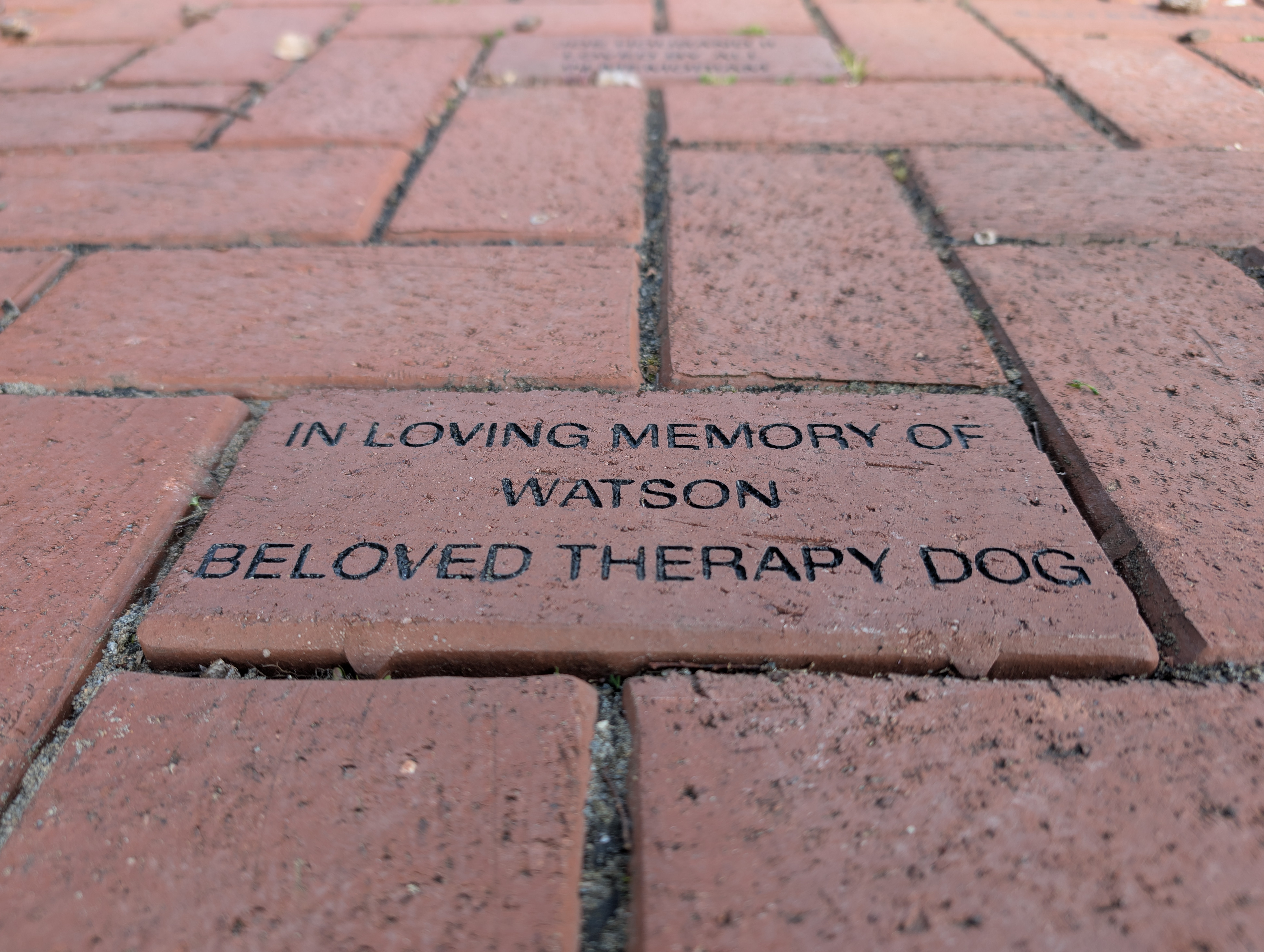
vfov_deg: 56.9
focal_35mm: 24
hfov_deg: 71.5
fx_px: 878
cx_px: 632
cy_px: 476
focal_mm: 6.9
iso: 20
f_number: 1.68
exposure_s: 1/101
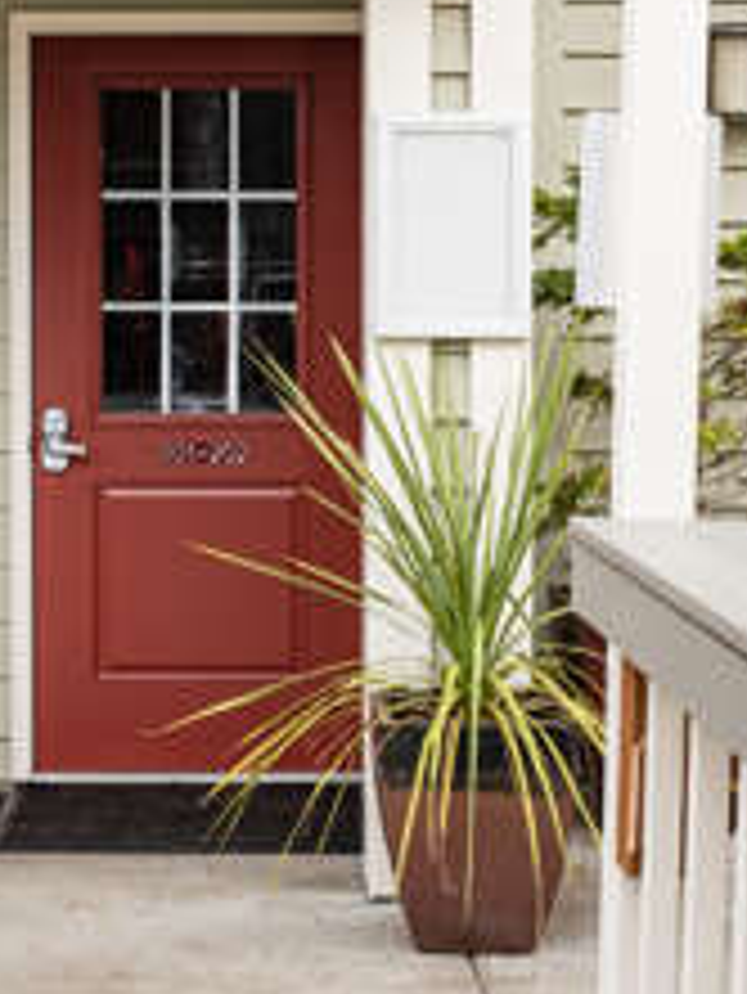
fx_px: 2300
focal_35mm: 80
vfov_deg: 24.1
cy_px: 216
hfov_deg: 18.4
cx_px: 254
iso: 250
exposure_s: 1/60
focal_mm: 24.2
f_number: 6.4
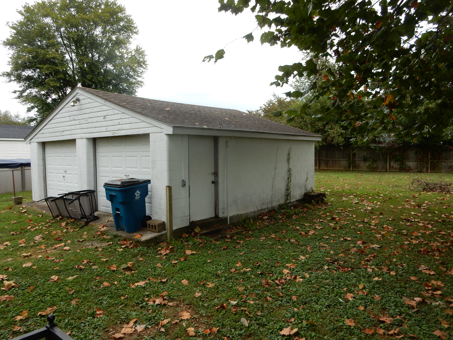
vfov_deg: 54.9
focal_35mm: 25
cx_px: 226
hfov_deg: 69.4
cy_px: 170
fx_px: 327
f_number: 3.7
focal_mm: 4.5
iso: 125
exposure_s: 1/320
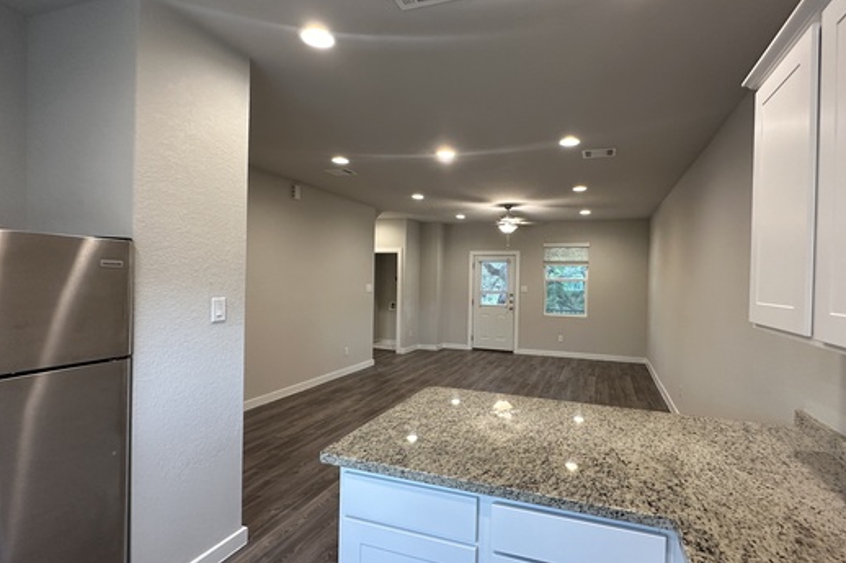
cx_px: 462
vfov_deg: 67.3
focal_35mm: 18
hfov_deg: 89.8
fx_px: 423
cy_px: 286
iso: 200
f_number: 2.2
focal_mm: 2.22
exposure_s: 1/60
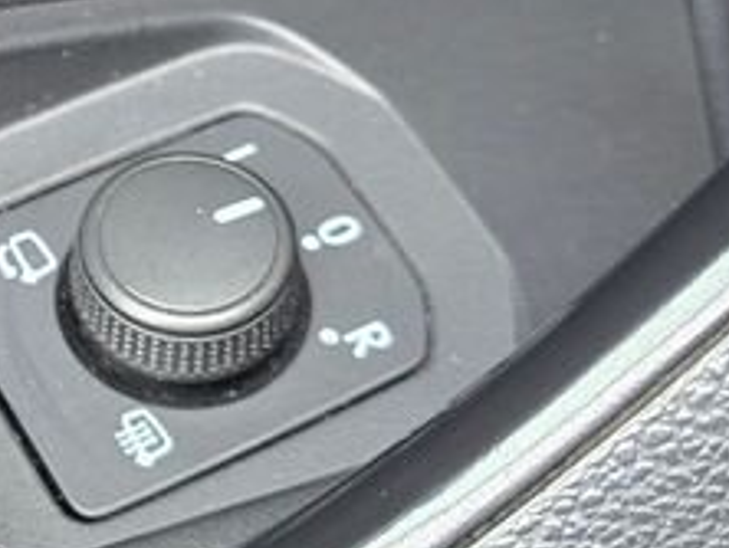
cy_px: 174
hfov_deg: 17.5
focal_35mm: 106
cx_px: -200
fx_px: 2235
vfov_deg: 14.0
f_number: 1.7
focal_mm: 6.3
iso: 160
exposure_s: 1/100
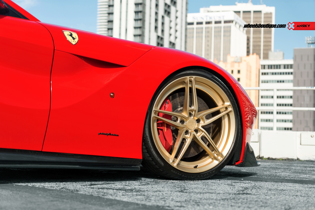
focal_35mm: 63
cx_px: 158
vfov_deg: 21.6
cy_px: 105
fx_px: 551
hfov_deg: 31.9
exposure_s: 1/640
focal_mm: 63
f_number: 4
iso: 160
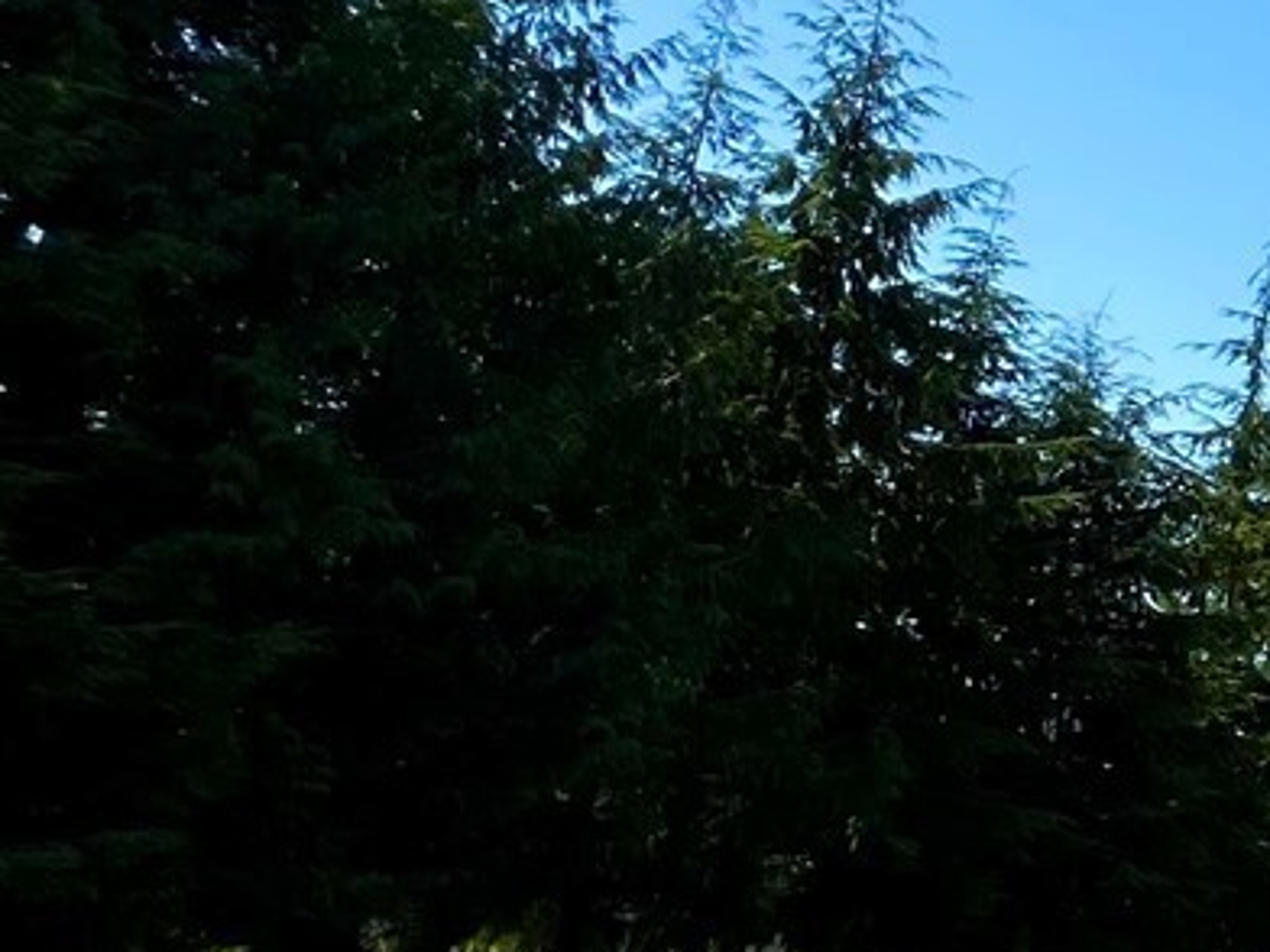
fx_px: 1944
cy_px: 738
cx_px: 2430
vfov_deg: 27.1
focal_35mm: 53
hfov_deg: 20.5
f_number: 1.8
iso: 32
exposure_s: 1/1393
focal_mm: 1.57
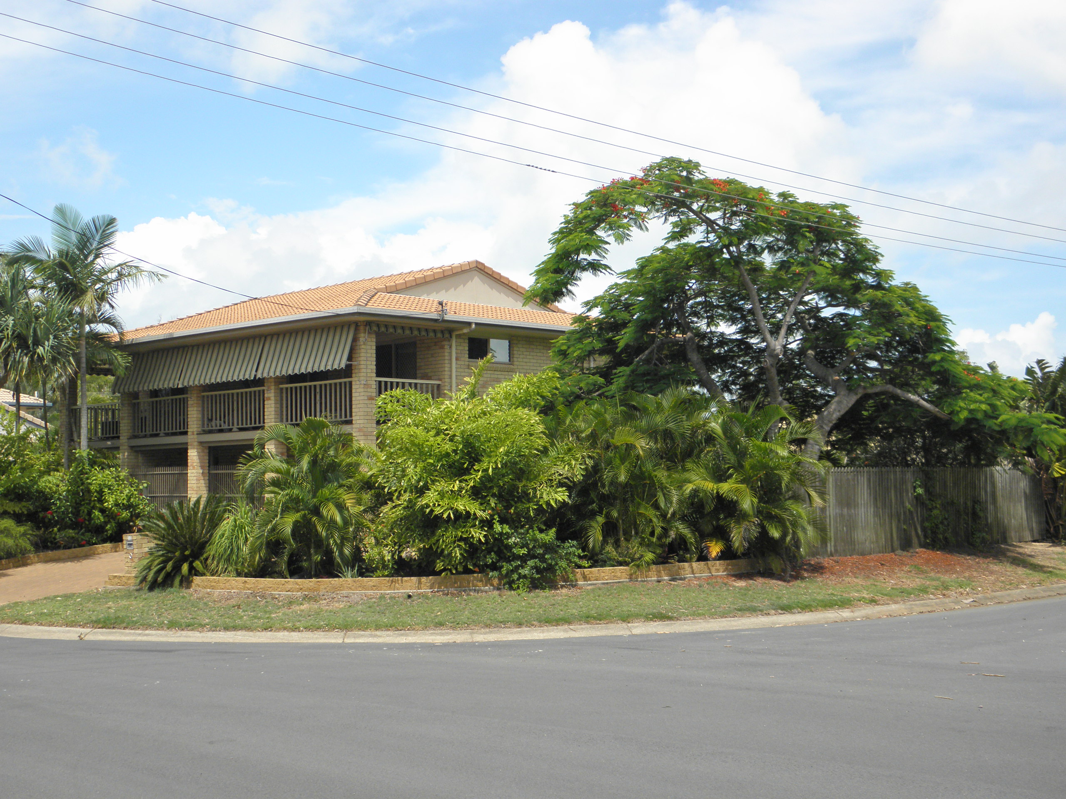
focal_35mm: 44
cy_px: 400
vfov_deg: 32.9
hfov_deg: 42.9
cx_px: 533
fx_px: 1355
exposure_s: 1/200
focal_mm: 7.9
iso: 100
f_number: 7.8
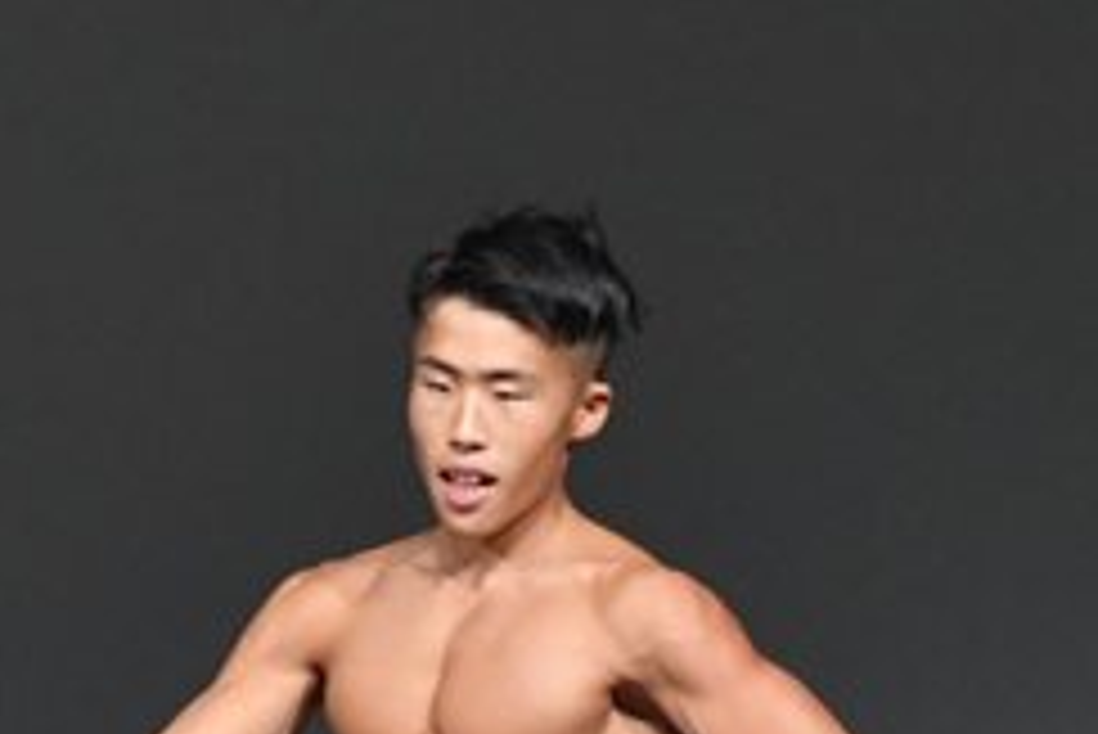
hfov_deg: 1.9
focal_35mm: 1095
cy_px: 1121
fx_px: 33416
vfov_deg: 1.3
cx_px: 911
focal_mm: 230
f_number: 5.6
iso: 4000
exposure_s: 1/400
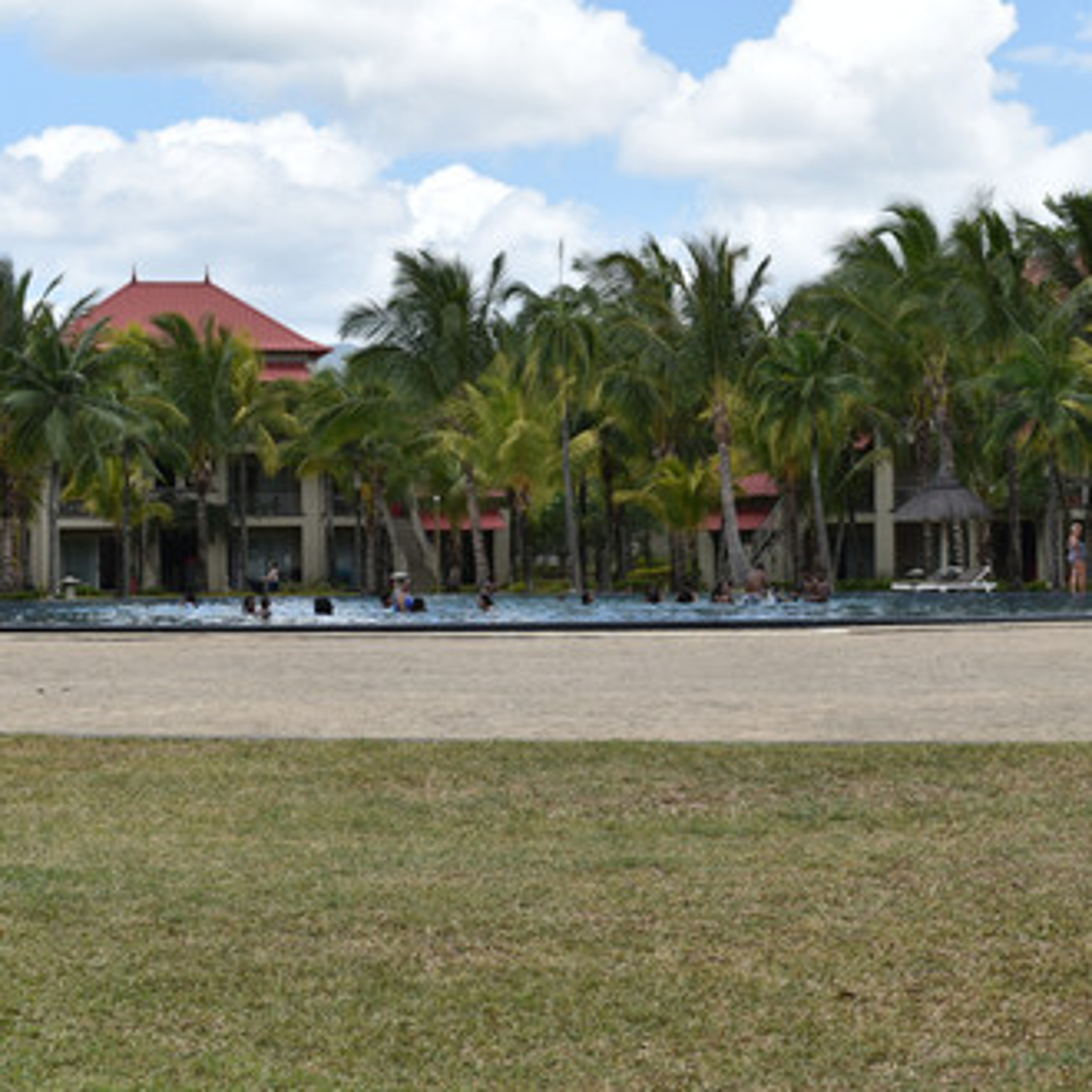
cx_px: 685
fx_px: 2891
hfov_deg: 21.3
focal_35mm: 81
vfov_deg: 21.4
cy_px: 544
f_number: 10
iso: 100
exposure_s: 1/200
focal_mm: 42
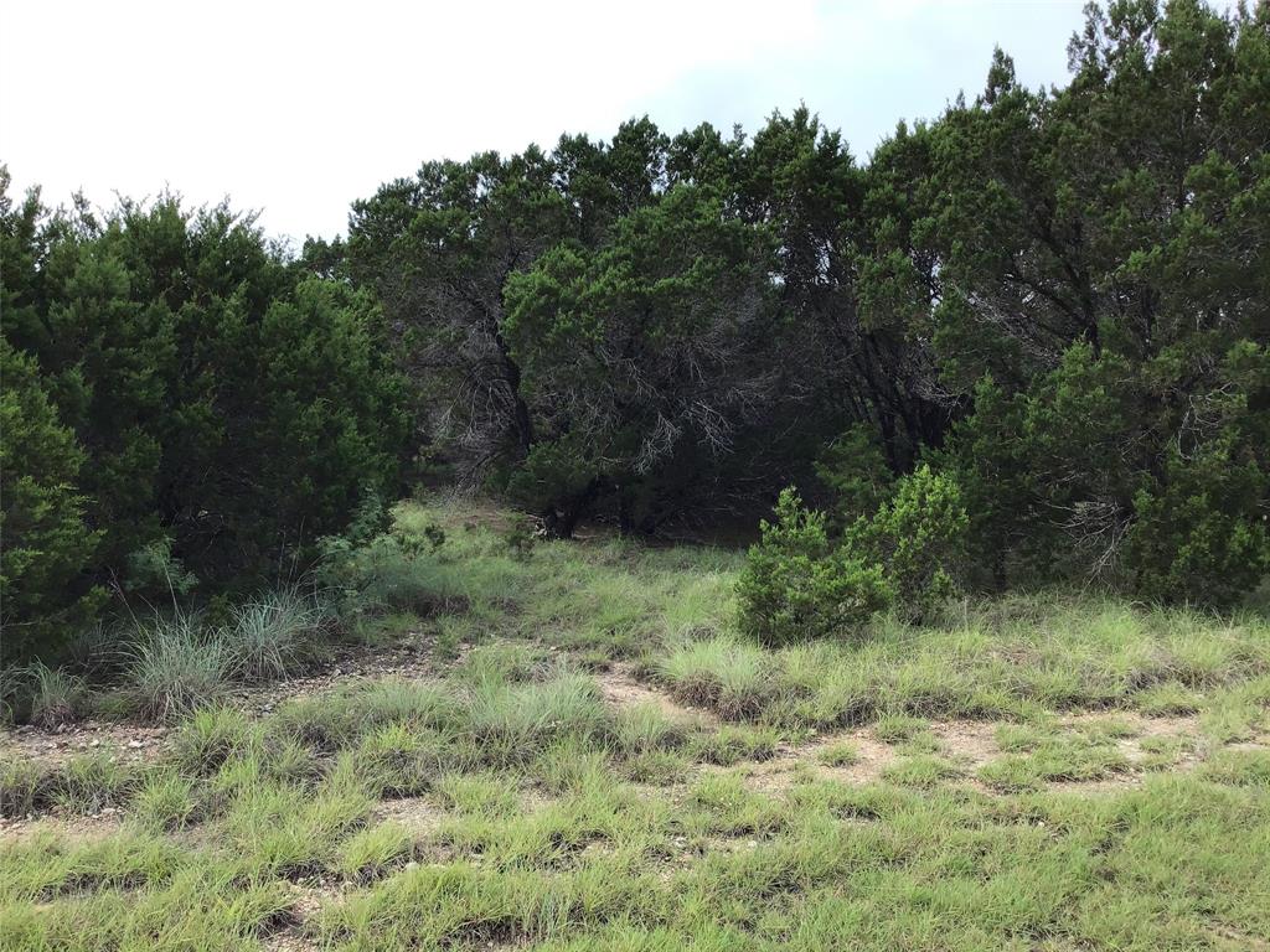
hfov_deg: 58.4
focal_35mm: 31
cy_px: 476
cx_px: 635
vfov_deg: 45.4
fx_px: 1137
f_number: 2.4
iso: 25
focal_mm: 3.3
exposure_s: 1/558
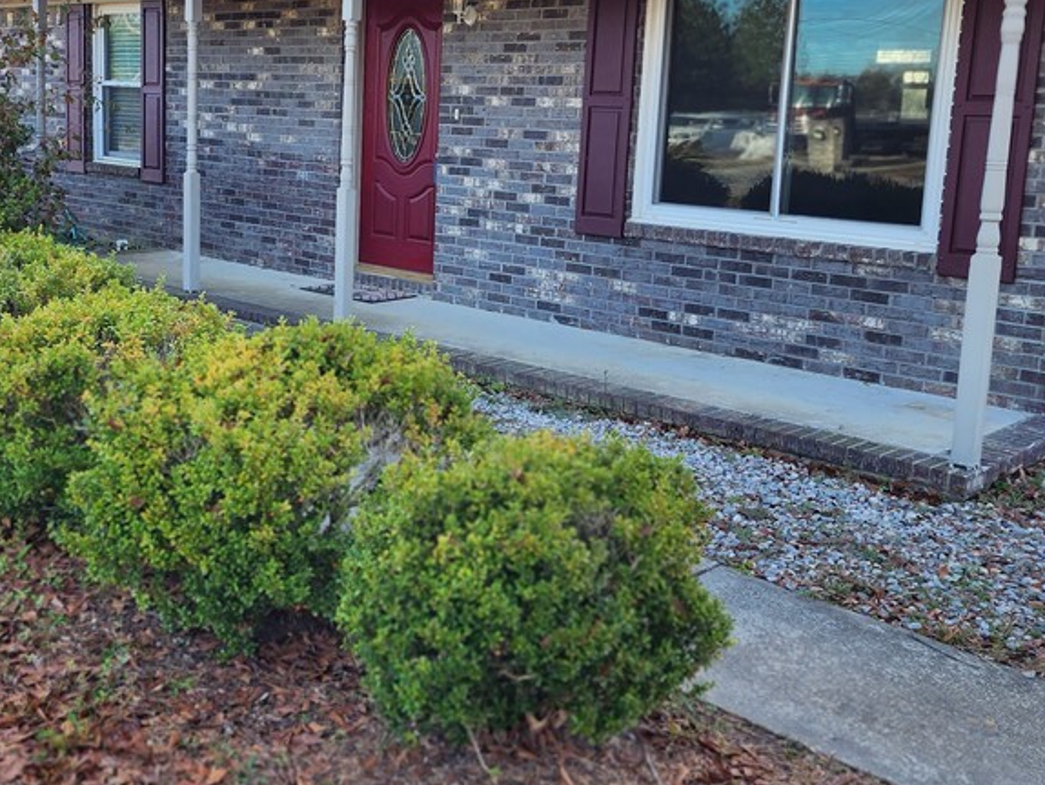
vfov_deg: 34.9
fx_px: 1238
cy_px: 279
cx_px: 390
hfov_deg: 45.4
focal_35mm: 41
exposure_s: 1/196
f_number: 1.8
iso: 12
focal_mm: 6.4
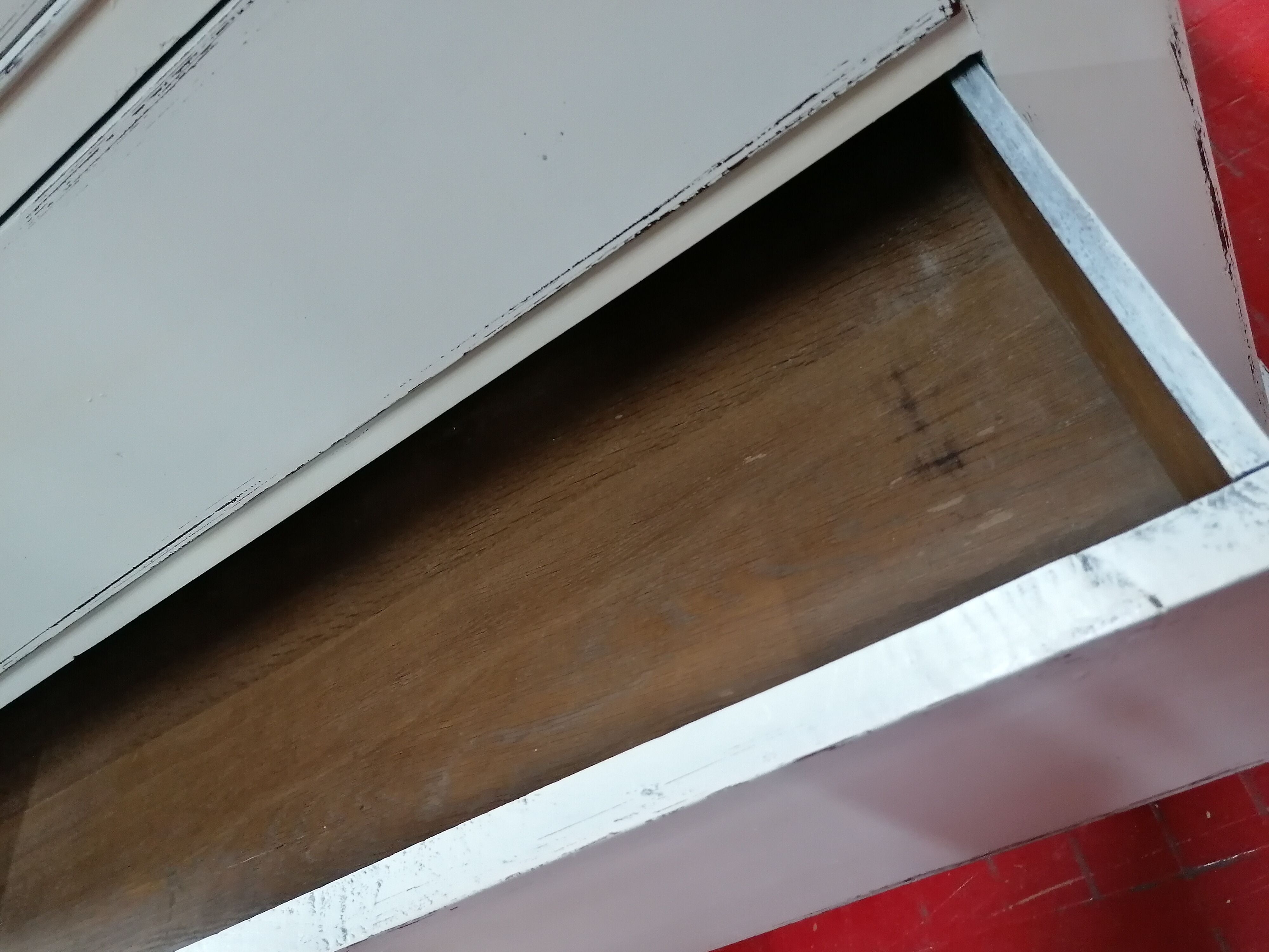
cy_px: 476
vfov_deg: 51.4
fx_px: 990
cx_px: 634
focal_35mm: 27
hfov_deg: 65.3
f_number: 1.8
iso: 400
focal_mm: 4.75
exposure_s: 1/33.3
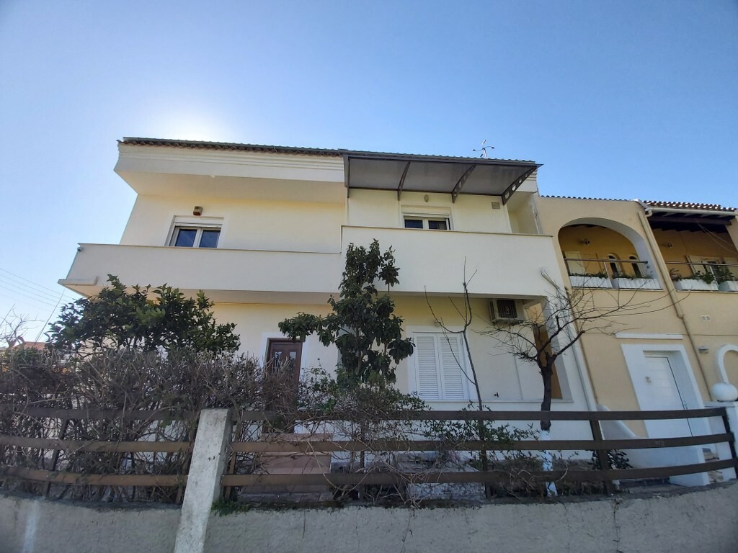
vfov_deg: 94.5
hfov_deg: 110.5
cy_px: 276
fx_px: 256
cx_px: 369
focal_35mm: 12
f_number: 2.2
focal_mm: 1.42
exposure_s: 1/701
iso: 40
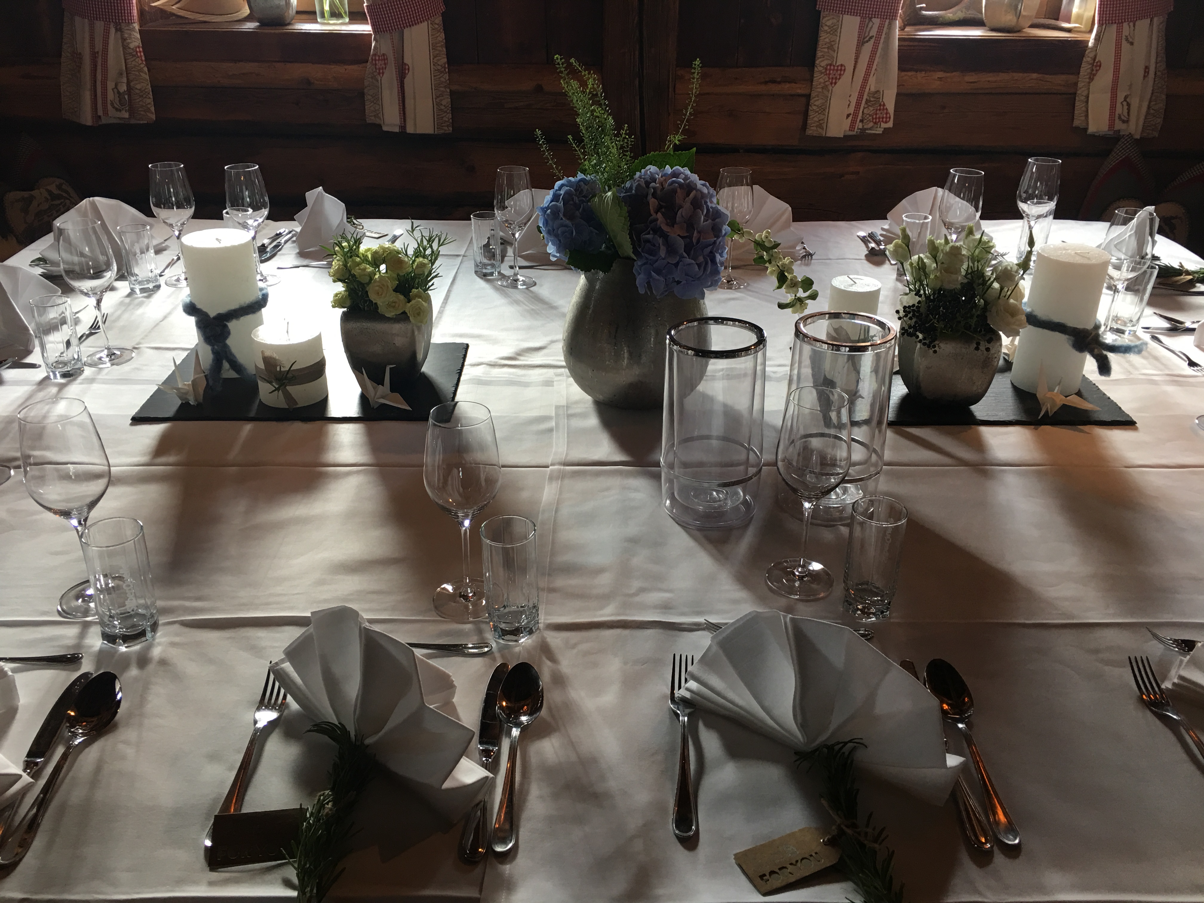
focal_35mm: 29
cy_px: 452
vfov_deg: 48.2
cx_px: 602
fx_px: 1009
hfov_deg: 61.7
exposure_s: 1/17
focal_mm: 4.15
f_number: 2.2
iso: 32
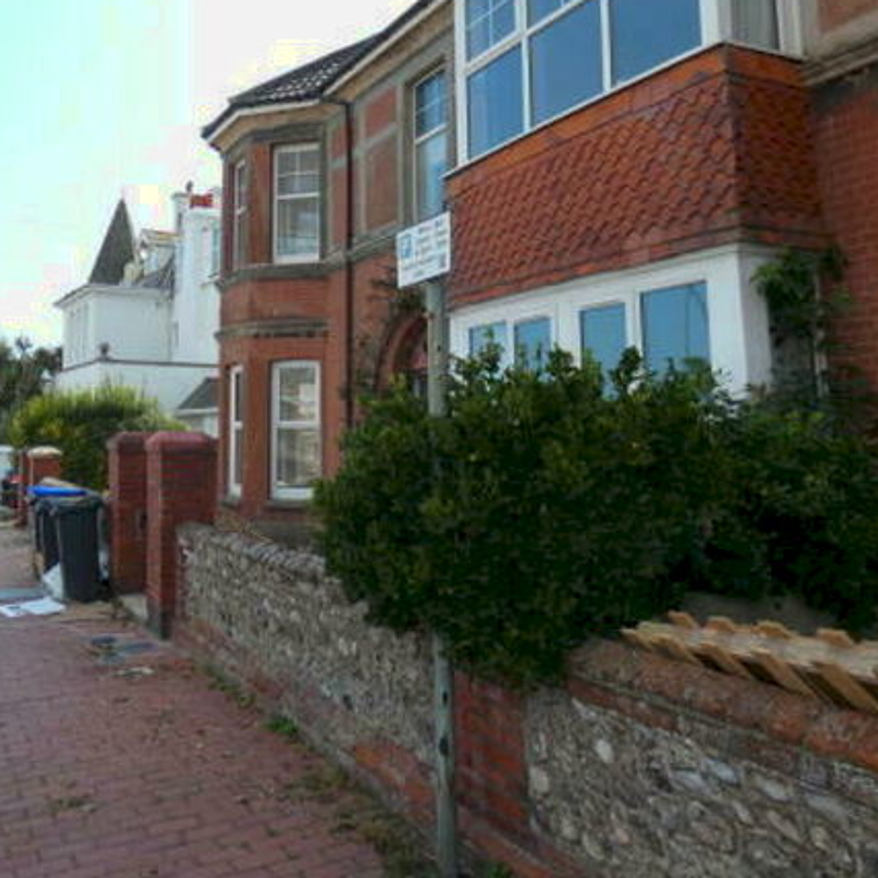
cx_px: 286
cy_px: 349
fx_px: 832
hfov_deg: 54.4
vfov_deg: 55.2
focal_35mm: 29
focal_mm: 3.6
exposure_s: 1/800
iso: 80
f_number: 2.8
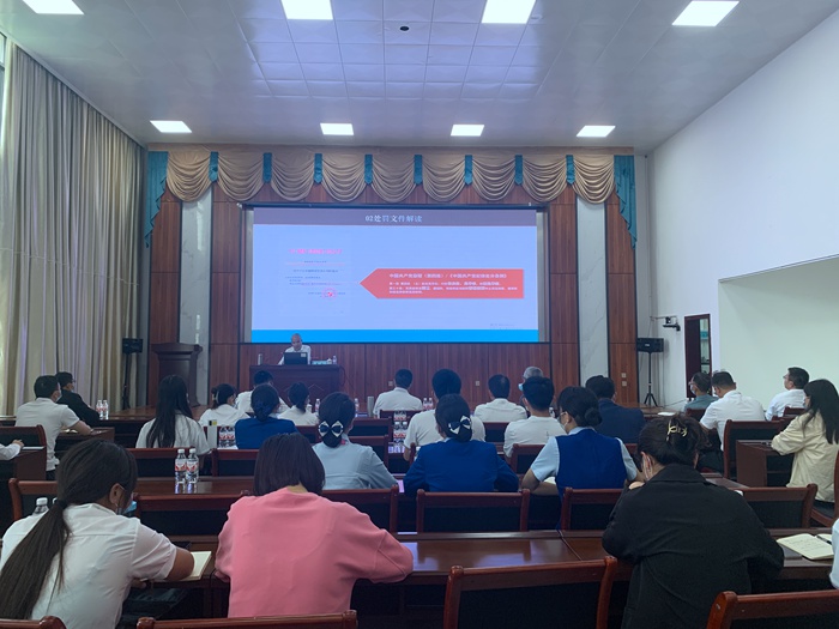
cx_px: 420
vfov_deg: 53.1
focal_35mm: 26
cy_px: 314
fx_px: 630
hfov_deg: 67.3
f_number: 1.8
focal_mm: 4.25
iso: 80
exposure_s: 1/120
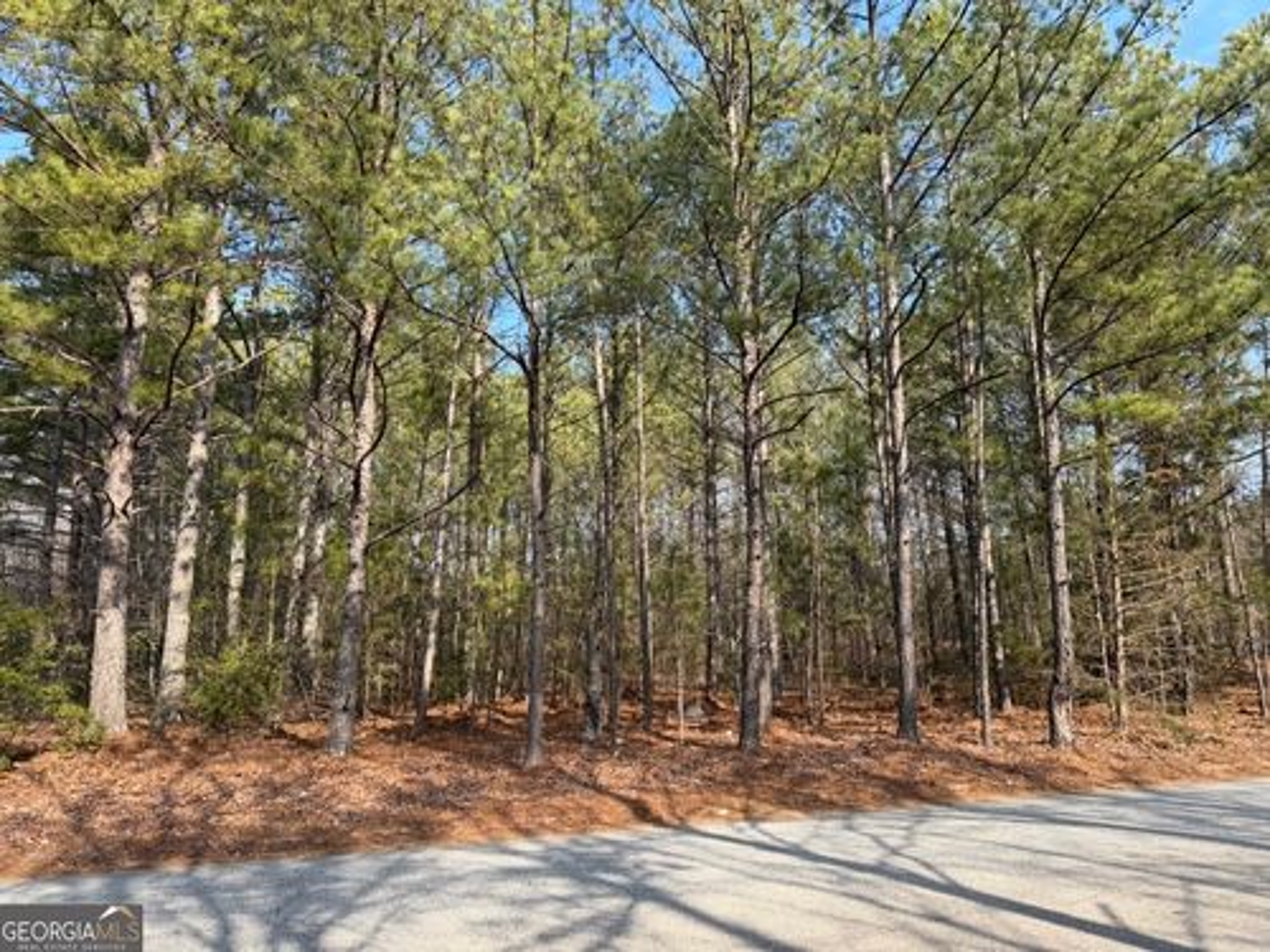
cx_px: 635
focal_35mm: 24
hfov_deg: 71.6
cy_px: 476
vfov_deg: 56.8
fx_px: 881
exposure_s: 1/1385
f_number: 1.78
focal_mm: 6.76
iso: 80
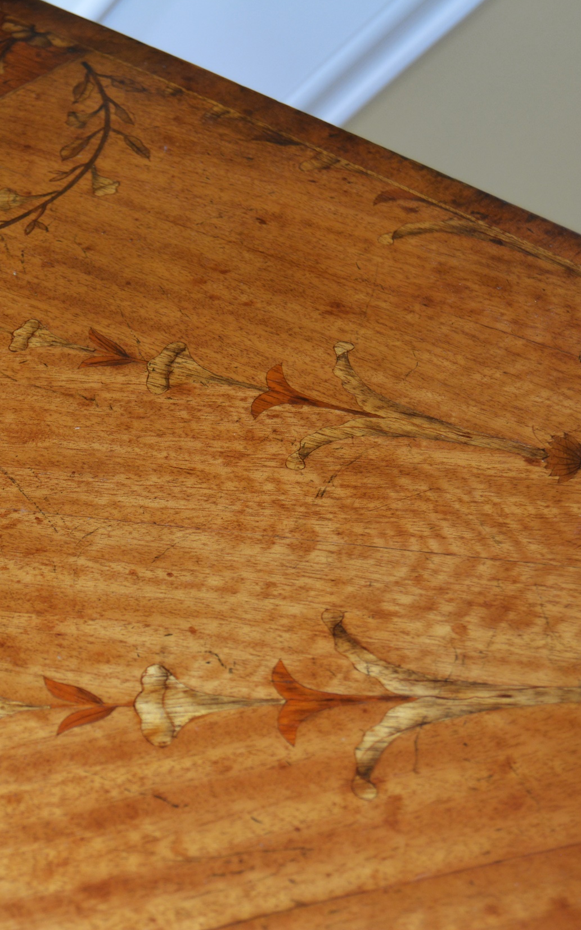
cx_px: 73
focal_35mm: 74
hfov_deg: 17.4
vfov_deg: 27.8
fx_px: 1875
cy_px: 462
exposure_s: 1/60
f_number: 4.5
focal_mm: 32
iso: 450
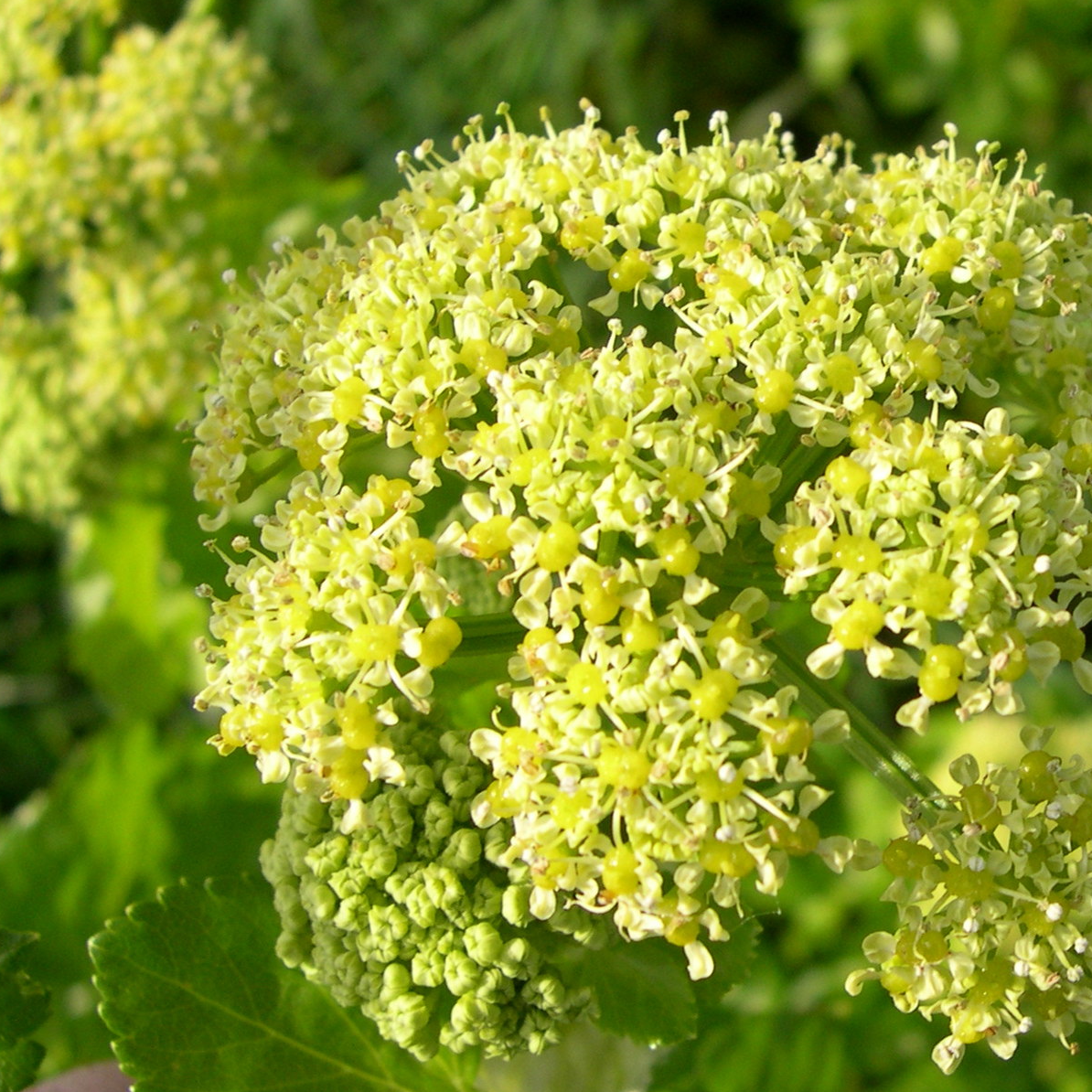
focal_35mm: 45
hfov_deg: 37.3
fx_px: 1606
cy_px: 545
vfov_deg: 37.6
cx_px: 692
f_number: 7.6
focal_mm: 8
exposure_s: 1/125
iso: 100
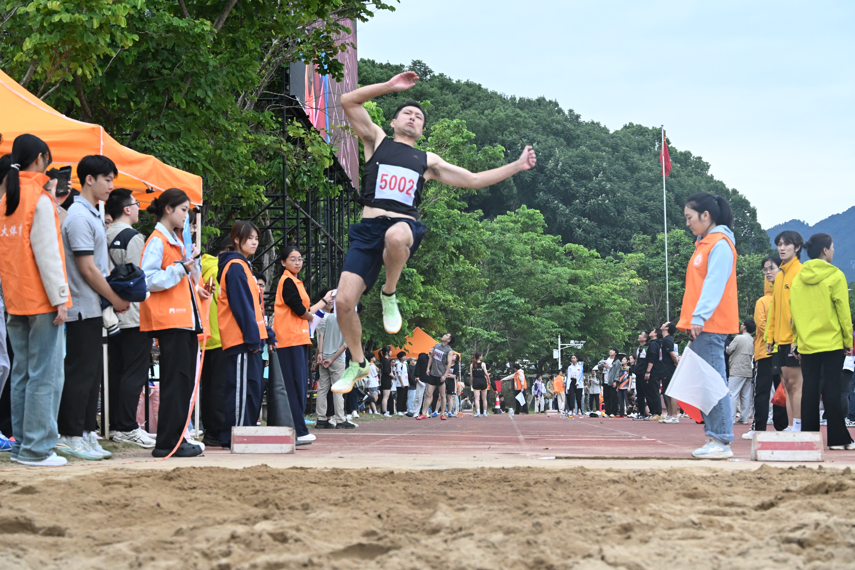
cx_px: 428
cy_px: 285
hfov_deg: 23.8
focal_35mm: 86
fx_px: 2030
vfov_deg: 16.0
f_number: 6.3
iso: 2500
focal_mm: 57
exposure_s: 1/800
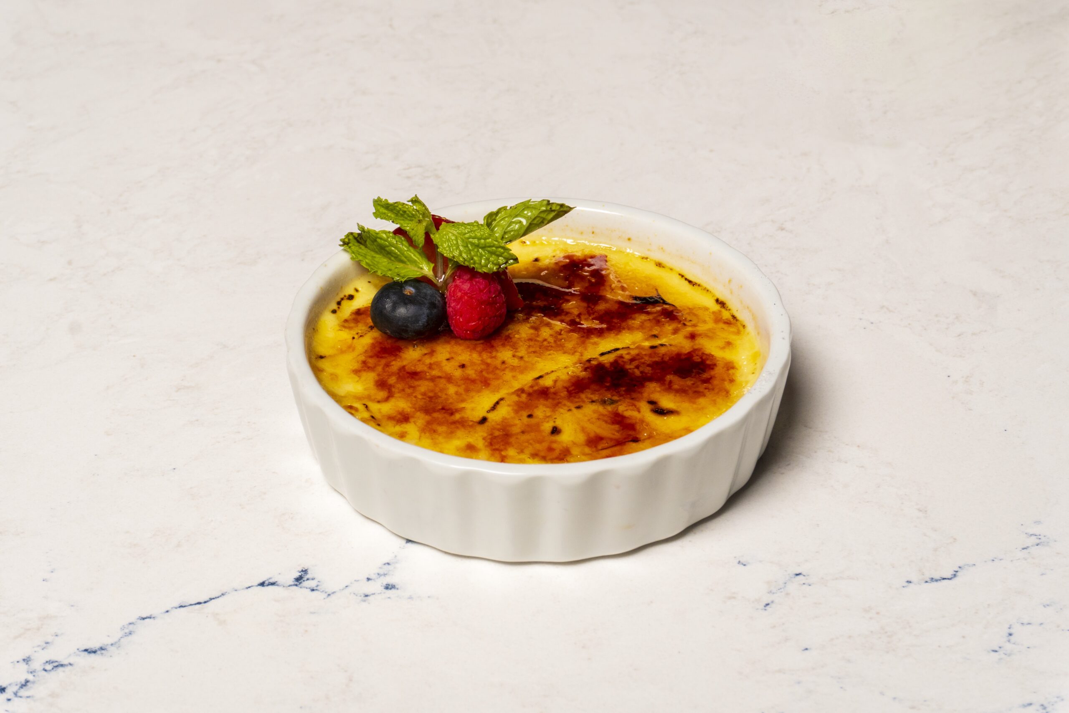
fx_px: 2227
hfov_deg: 27.0
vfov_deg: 18.2
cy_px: 356
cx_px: 534
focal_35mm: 75
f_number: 11
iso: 800
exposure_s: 1/400
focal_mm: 50
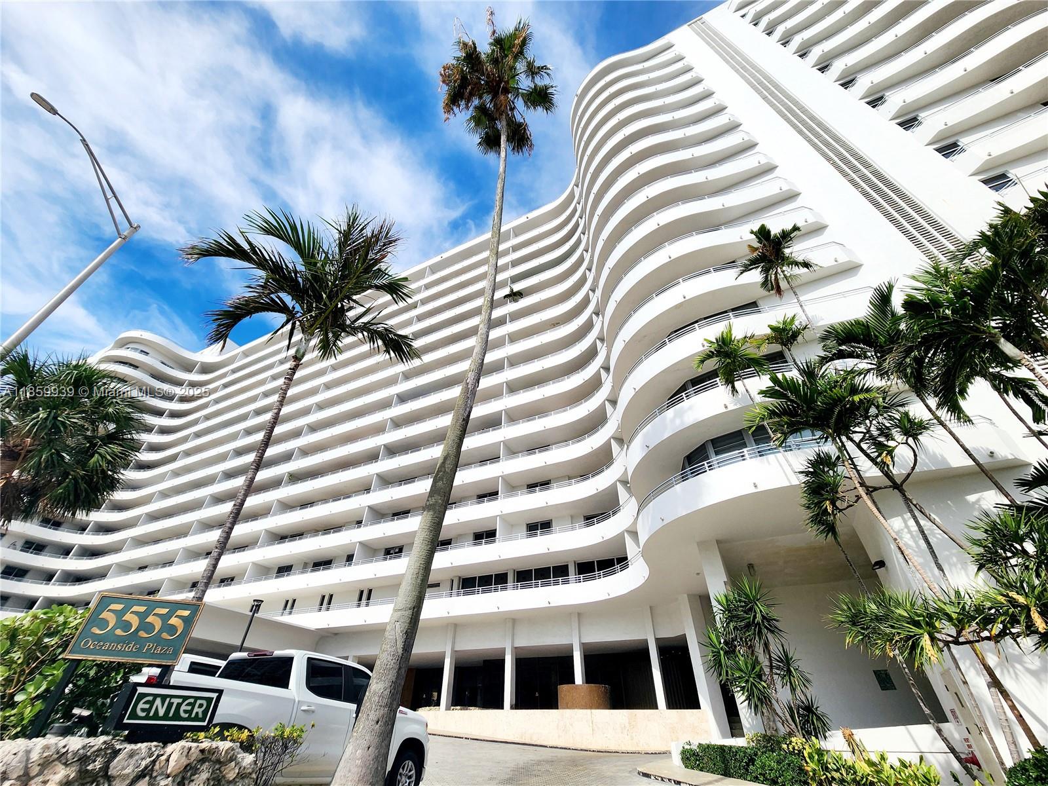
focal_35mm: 13
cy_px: 393
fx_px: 394
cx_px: 524
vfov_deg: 89.9
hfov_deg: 106.2
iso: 50
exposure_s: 1/2500
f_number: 2.2
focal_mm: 2.2
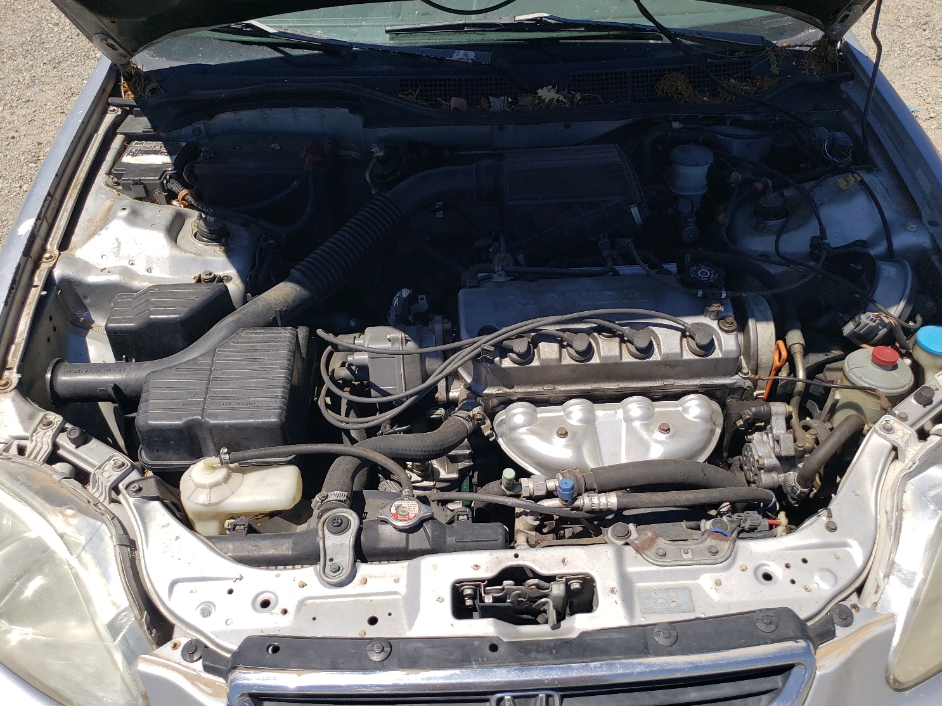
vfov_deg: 49.7
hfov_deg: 63.4
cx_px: 497
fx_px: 762
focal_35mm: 28
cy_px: 350
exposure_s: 1/5000
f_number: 1.5
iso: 50
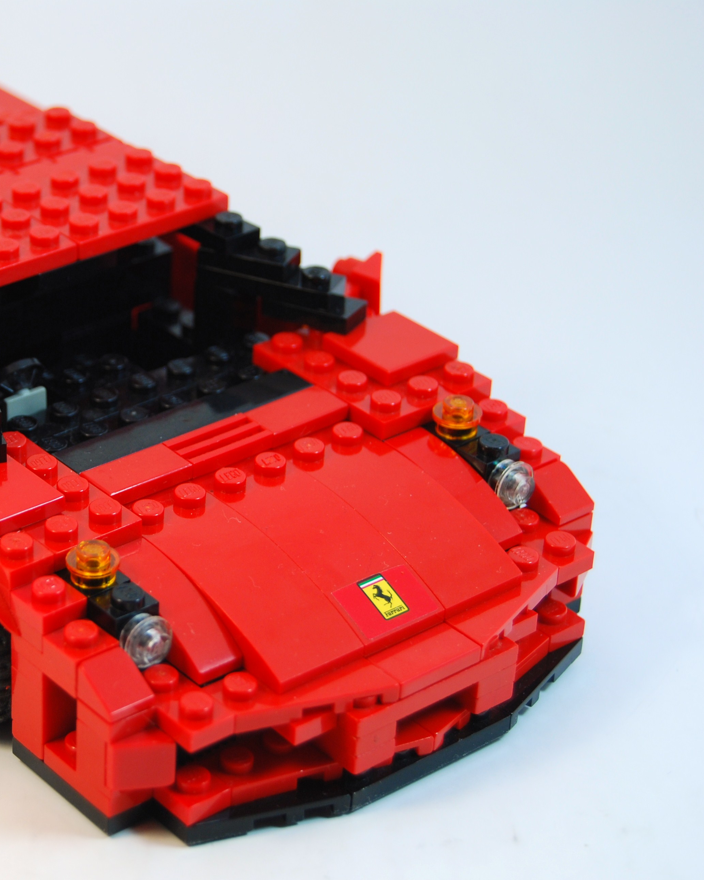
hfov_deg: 15.7
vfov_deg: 19.8
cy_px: 440
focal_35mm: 97
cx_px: 71
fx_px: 2526
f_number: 5.3
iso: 200
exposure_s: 1/80
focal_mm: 46
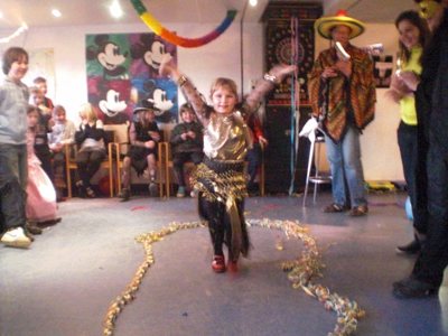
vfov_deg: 37.7
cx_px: 224
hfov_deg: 49.0
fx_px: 492
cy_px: 168
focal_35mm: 38
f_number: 3.1
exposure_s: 1/10
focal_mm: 6.3
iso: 1600
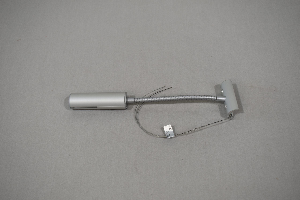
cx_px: 150
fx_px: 362
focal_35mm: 44
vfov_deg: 30.9
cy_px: 100
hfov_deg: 45.0
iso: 280
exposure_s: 1/125
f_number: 5.6
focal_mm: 29
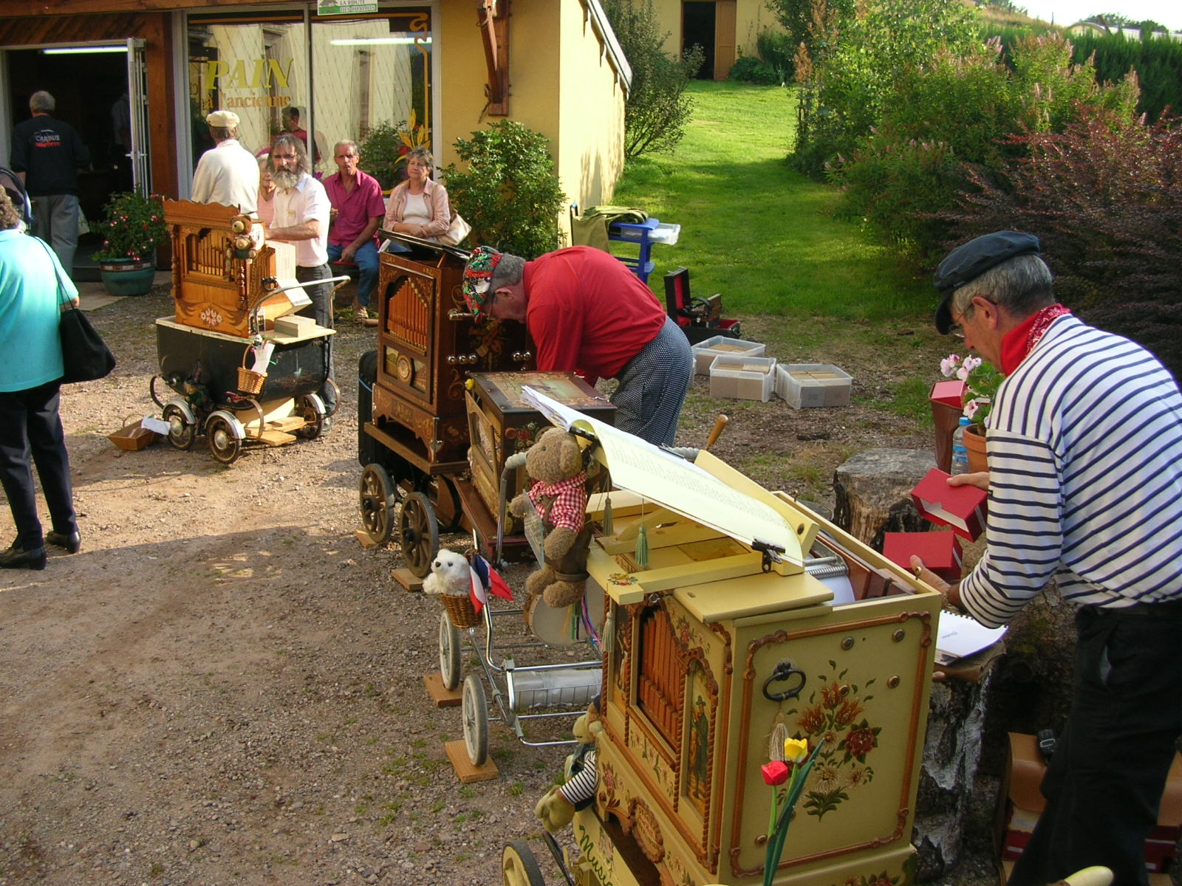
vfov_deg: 40.7
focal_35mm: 35
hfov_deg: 52.6
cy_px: 443
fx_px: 1195
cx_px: 591
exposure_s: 1/388
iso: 50
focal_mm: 5.8
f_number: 2.8
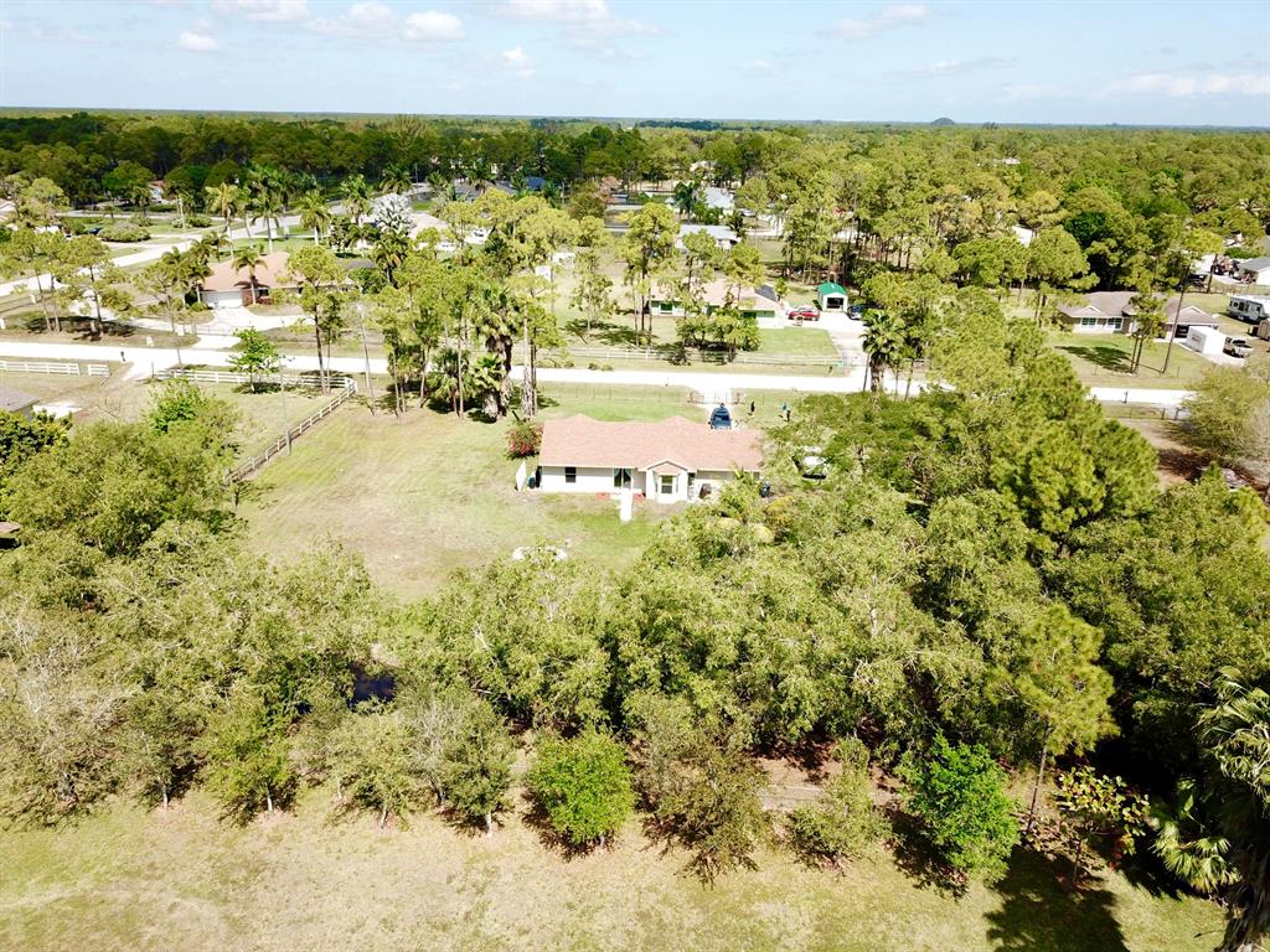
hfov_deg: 67.3
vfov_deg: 53.1
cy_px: 476
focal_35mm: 26
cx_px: 635
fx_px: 954
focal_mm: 4.73
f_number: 2.2
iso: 100
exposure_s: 1/844
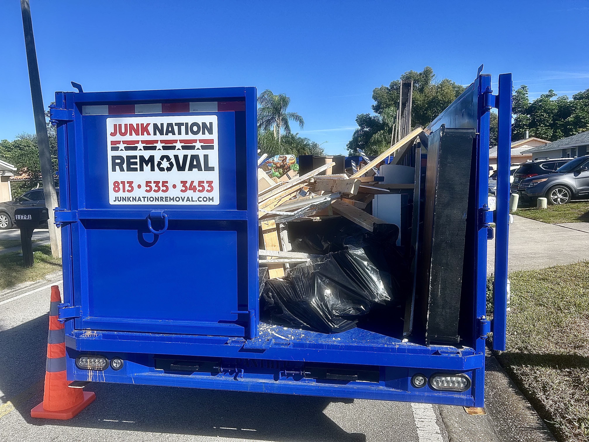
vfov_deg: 53.1
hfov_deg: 67.3
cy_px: 221
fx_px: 442
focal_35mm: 26
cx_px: 294
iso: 50
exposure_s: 1/3356
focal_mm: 5.7
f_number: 1.5
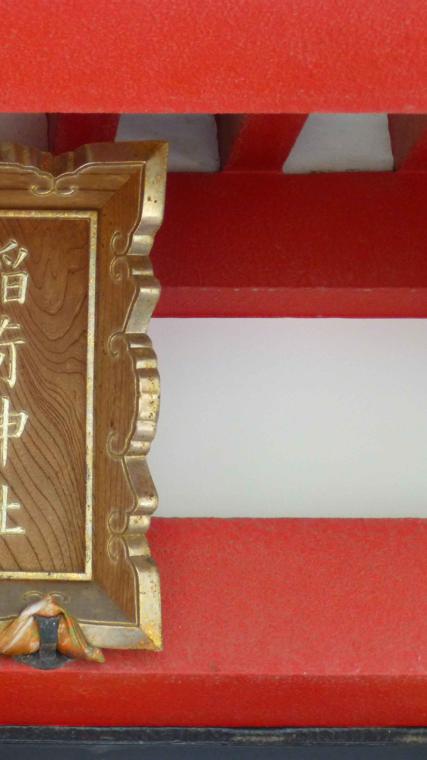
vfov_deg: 18.3
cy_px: 380
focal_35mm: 117
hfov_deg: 10.2
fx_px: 2355
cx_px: -32
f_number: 4.9
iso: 400
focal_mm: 14.2
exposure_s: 1/80
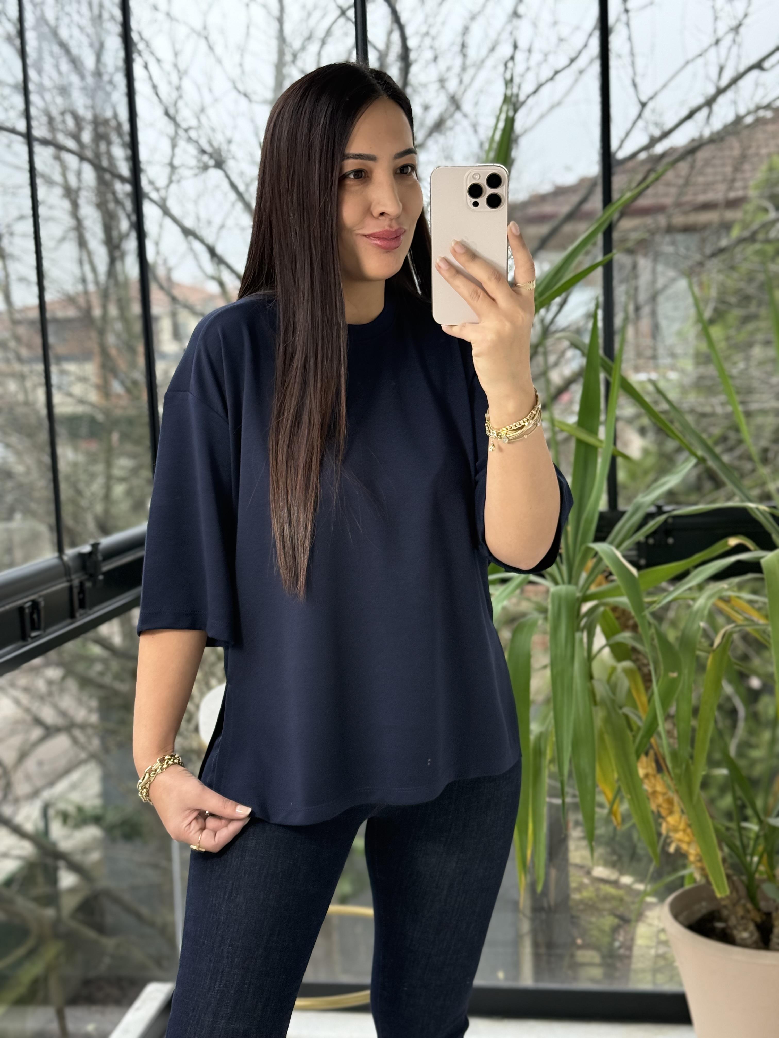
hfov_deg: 30.3
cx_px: 390
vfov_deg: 39.7
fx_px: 1440
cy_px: 519
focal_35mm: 48
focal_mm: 6.76
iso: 200
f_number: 1.78
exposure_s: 1/242
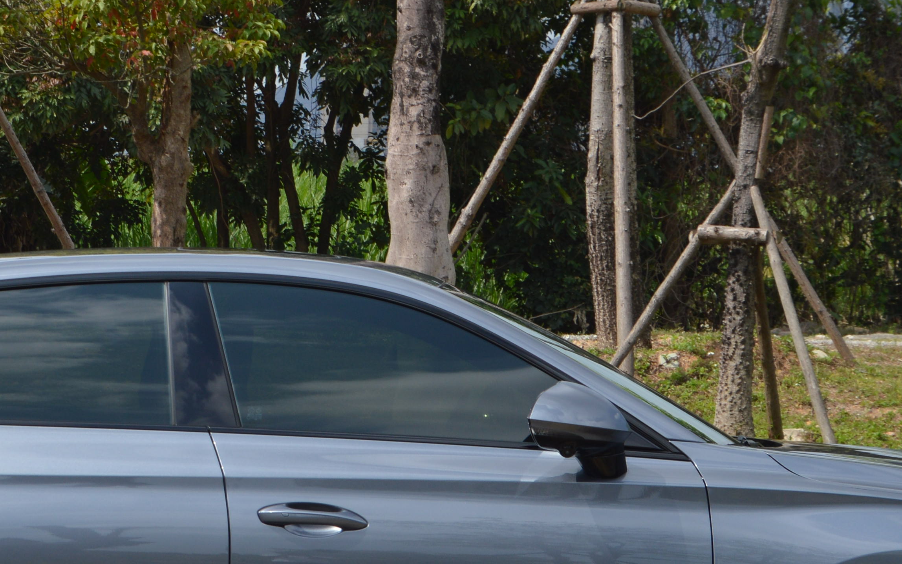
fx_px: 3737
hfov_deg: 13.7
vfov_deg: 8.6
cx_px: 321
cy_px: 284
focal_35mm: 152
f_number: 8
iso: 100
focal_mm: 38
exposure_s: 1/250
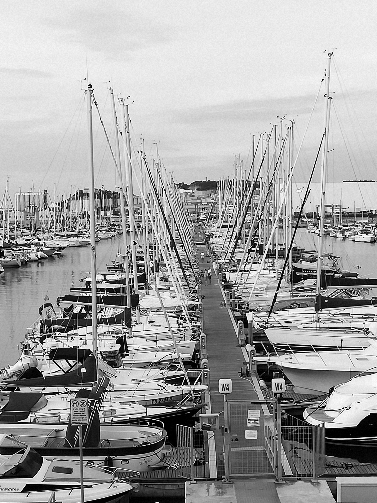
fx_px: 900
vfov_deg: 31.2
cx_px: 188
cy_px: 252
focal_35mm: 62
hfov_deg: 23.7
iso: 64
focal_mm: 3.83
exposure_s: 1/33.3
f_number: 2.2
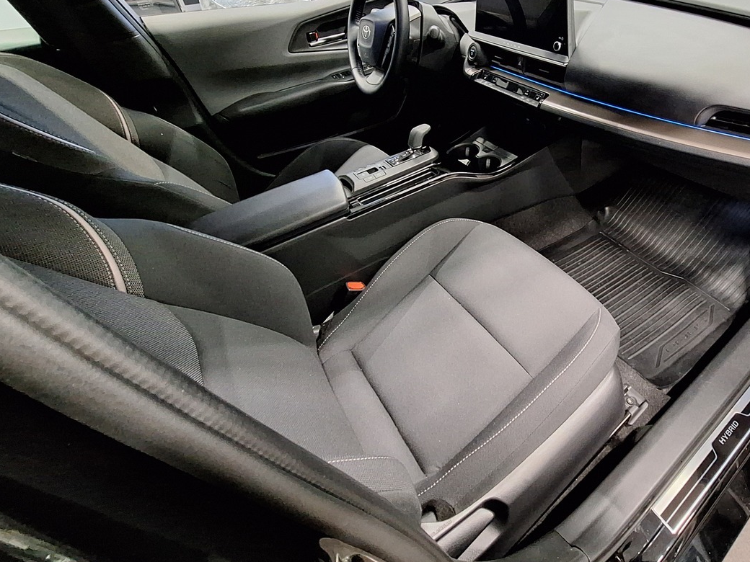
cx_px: 494
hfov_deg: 85.0
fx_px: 390
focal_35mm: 18
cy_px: 208
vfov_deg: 70.3
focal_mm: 1.74
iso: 400
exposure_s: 1/25
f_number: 2.2
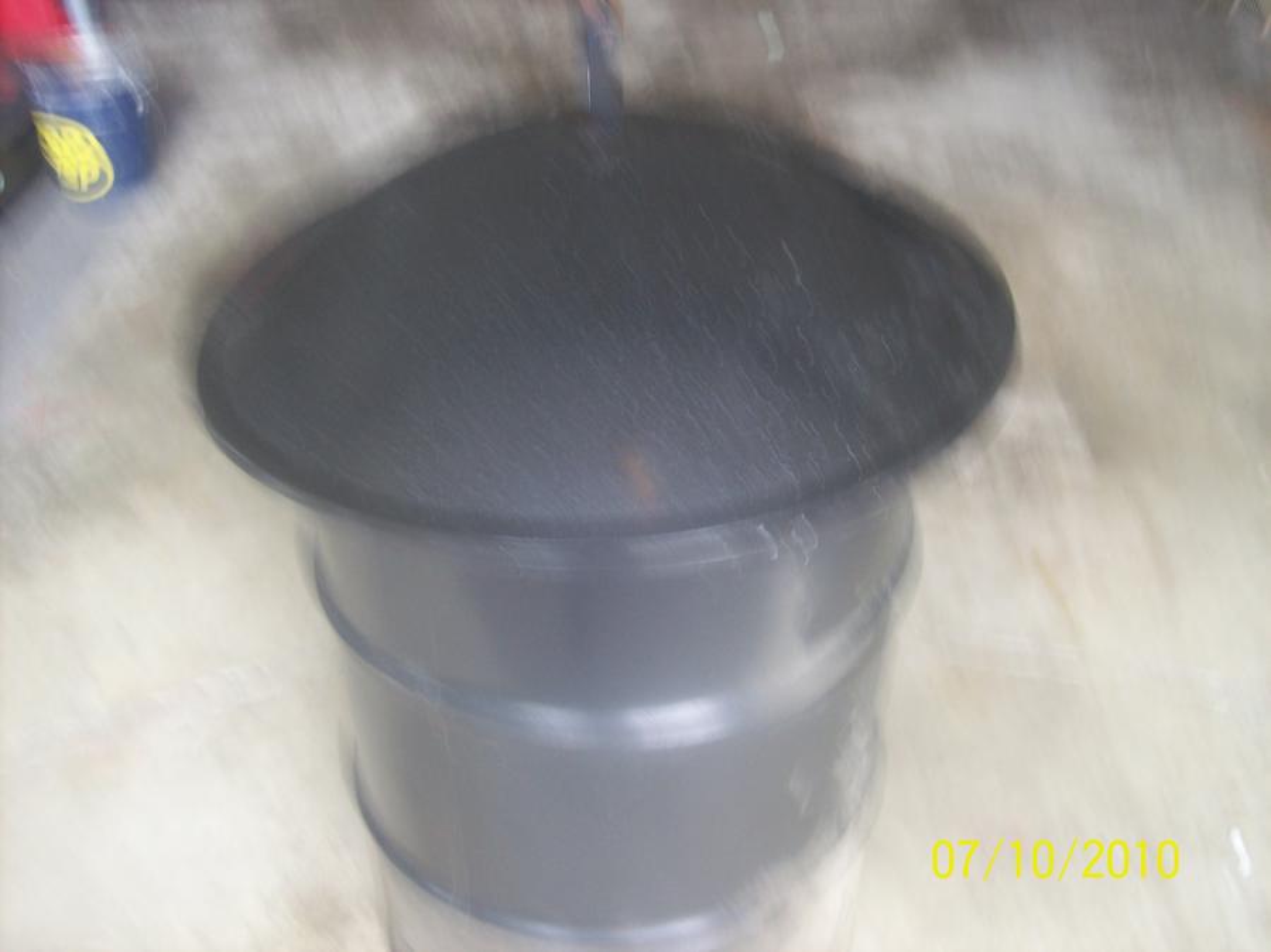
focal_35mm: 36
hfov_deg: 51.4
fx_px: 1321
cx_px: 636
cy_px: 476
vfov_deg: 39.6
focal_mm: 6
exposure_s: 1/6.99
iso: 80
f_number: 2.7
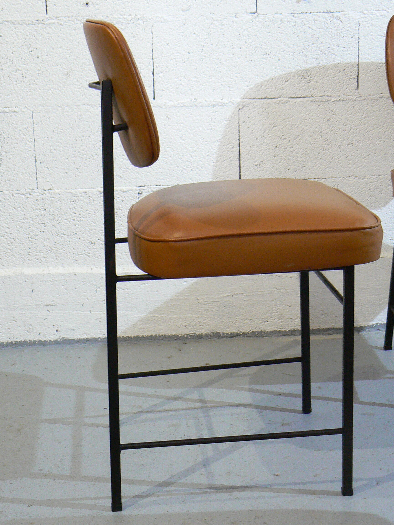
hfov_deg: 21.6
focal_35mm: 68
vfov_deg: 28.6
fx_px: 1032
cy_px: 262
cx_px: 197
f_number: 3.2
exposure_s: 1/15
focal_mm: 9.3
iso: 200
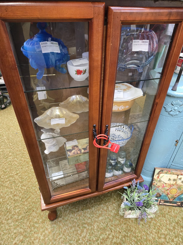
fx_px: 162
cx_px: 92
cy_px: 122
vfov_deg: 73.9
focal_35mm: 23
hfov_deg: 58.9
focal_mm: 5.4
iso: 800
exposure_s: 1/120
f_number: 1.8
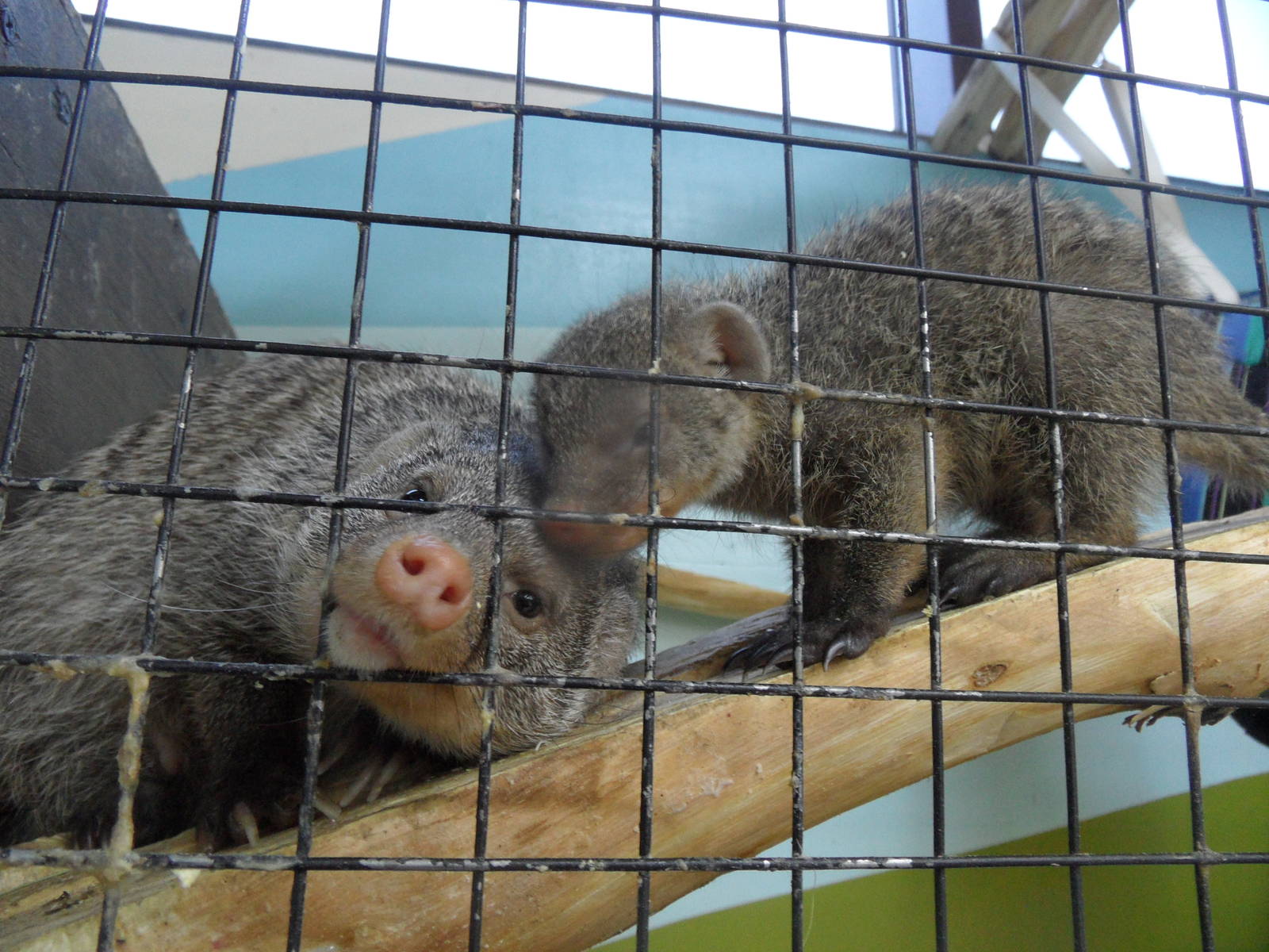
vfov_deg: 56.8
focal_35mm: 24
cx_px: 634
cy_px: 476
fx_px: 880
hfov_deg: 71.6
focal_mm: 3.9
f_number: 3.2
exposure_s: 1/10
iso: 200
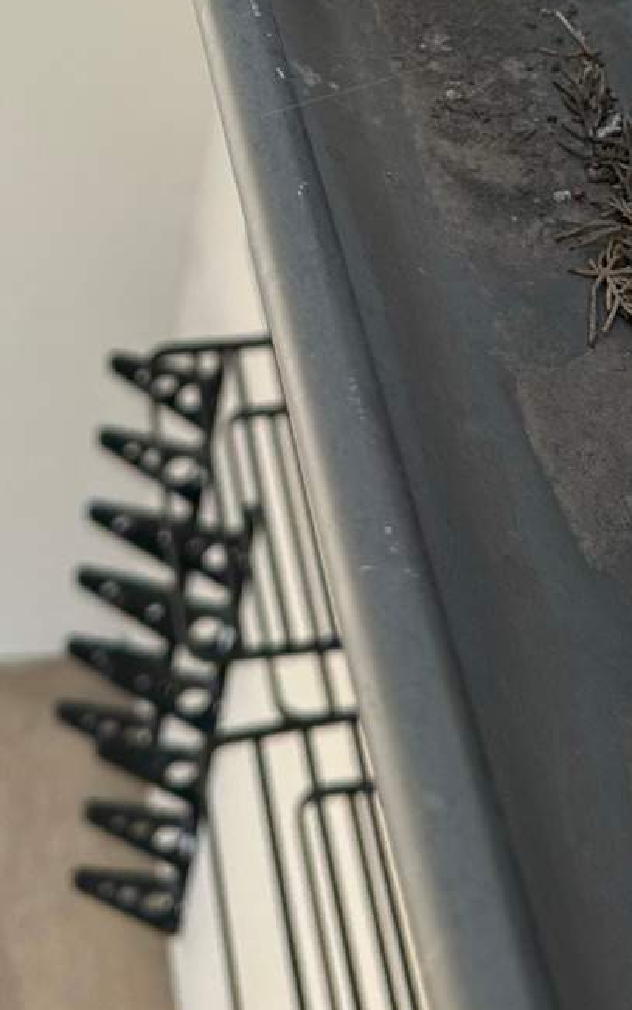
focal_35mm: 80
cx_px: 472
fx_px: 2204
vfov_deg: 22.9
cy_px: -313
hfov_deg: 16.2
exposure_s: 1/1812
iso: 80
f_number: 1.78
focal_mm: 6.86
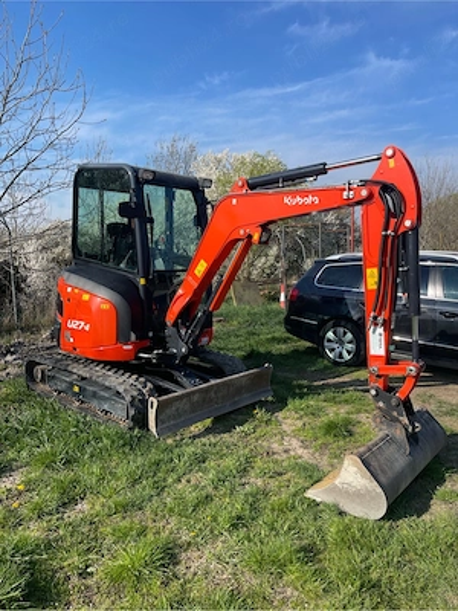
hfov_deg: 54.9
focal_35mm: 25
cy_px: 306
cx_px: 229
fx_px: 441
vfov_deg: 69.4
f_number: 1.6
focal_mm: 5.1
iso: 32
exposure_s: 1/2288
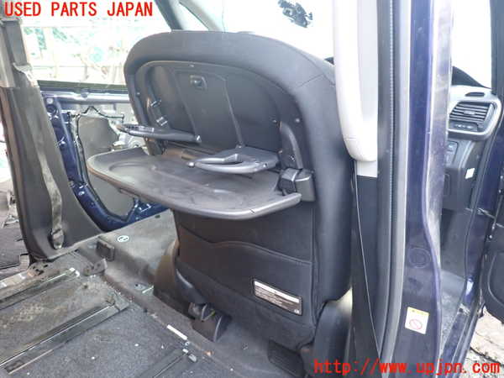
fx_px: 364
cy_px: 189
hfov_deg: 69.4
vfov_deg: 54.9
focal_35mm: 25
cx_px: 252
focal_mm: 4.5
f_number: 2
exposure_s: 1/30
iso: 500
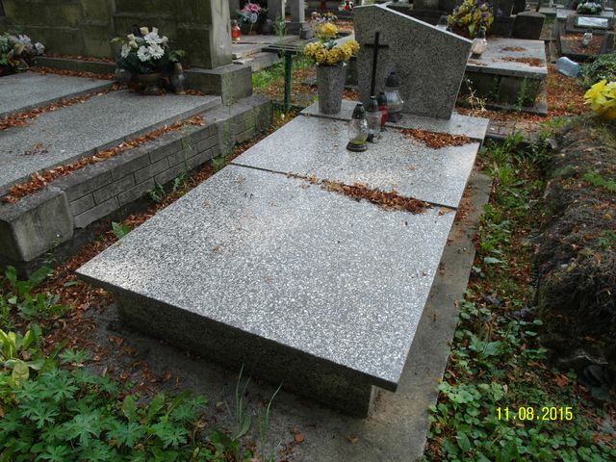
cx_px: 308
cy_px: 231
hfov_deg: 60.0
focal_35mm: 30
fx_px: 534
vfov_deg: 46.8
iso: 80
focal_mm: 6.5
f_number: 3.4
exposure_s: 1/125
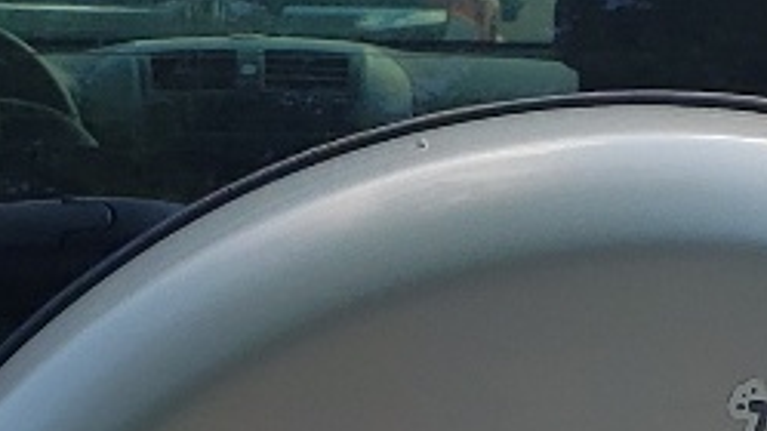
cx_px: 216
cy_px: 730
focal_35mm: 182
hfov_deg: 11.8
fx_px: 3701
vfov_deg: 6.5
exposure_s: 1/1111
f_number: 1.5
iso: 50
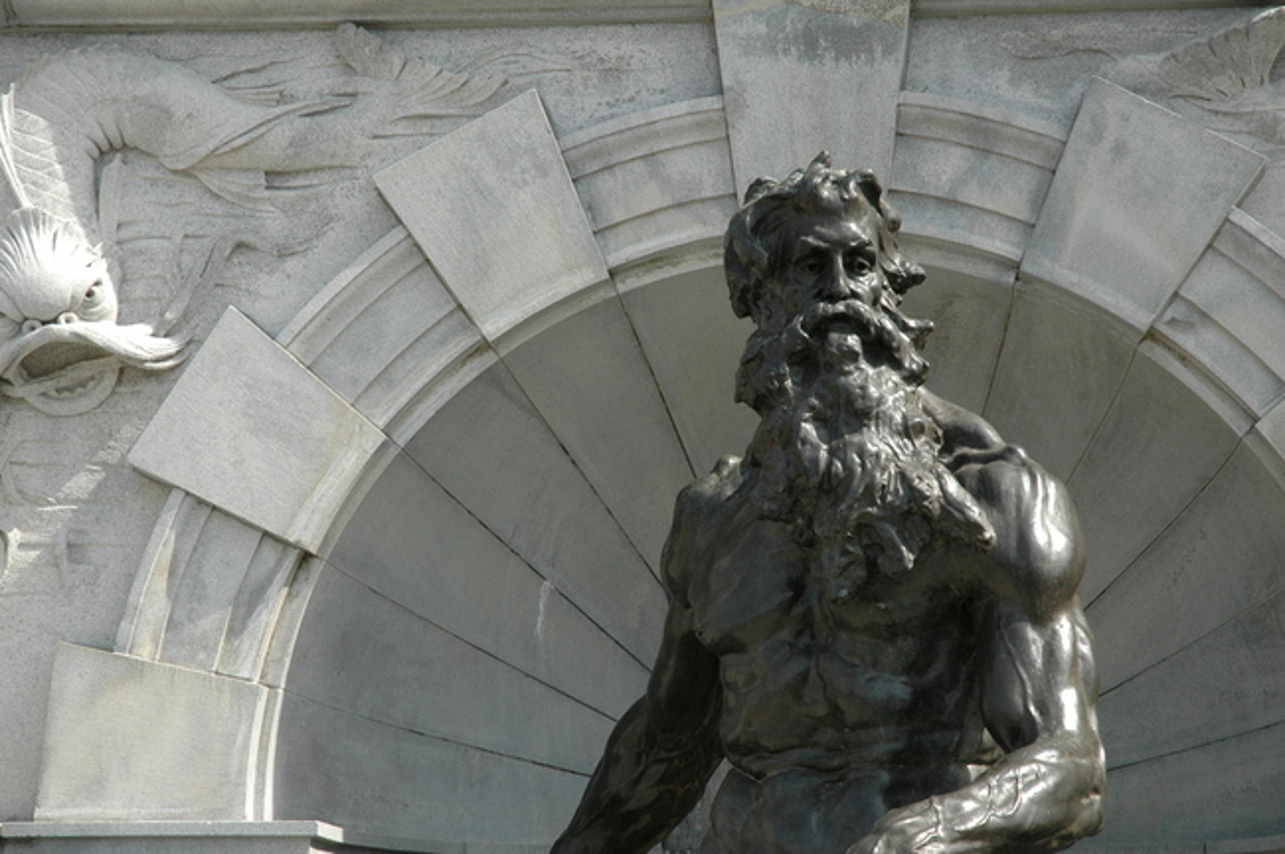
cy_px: 427
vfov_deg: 14.7
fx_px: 3316
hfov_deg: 21.9
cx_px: 642
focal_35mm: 93
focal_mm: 62
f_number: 7.1
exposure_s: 1/800
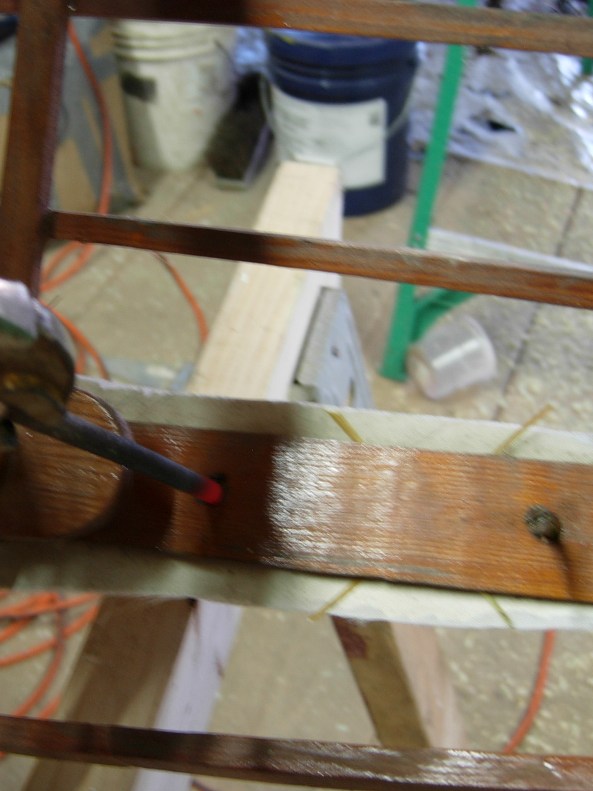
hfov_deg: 29.6
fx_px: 1120
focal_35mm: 49
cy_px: 399
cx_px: 228
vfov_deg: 38.9
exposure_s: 1/4
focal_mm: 7.5
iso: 56
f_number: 2.7
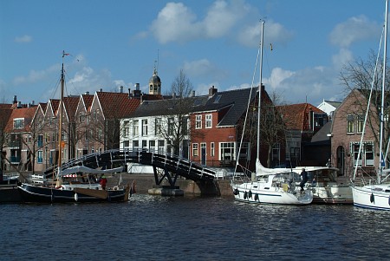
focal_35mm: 69
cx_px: 195
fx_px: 748
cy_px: 130
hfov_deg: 29.2
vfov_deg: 19.8
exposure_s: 1/3000
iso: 400
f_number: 5.6
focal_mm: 46
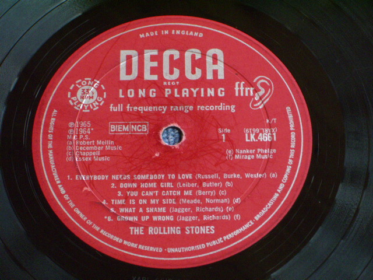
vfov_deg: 13.8
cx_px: 186
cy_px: 140
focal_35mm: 107
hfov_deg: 18.4
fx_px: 1153
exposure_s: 1/40
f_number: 4.8
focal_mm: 17.4
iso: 320
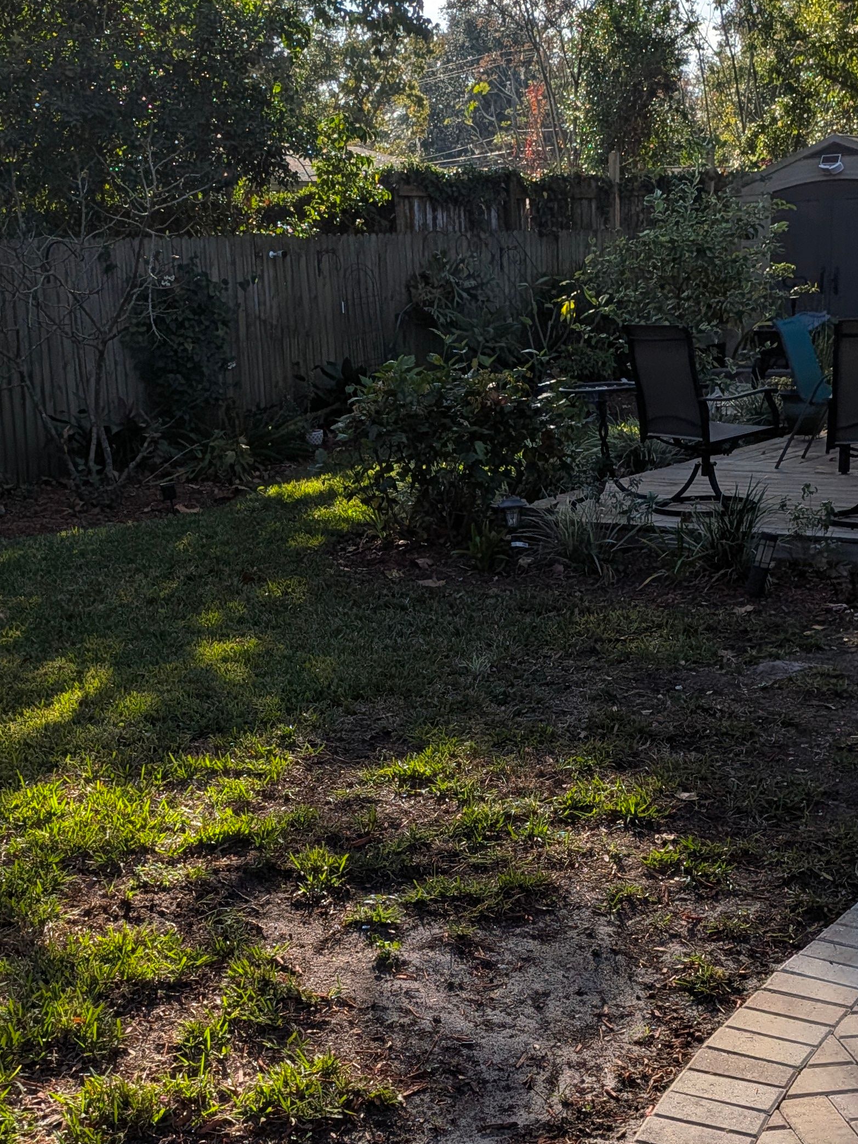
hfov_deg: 31.5
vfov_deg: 40.8
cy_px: 753
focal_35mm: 46
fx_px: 1520
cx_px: 393
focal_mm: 4.53
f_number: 1.7
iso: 27
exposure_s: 1/2463
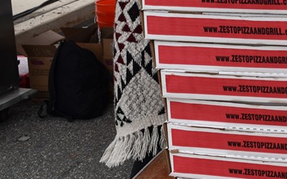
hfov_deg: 20.7
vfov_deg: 14.0
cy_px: -20
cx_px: 380
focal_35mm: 91
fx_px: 712
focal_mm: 22
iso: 220
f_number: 8
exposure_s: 1/250
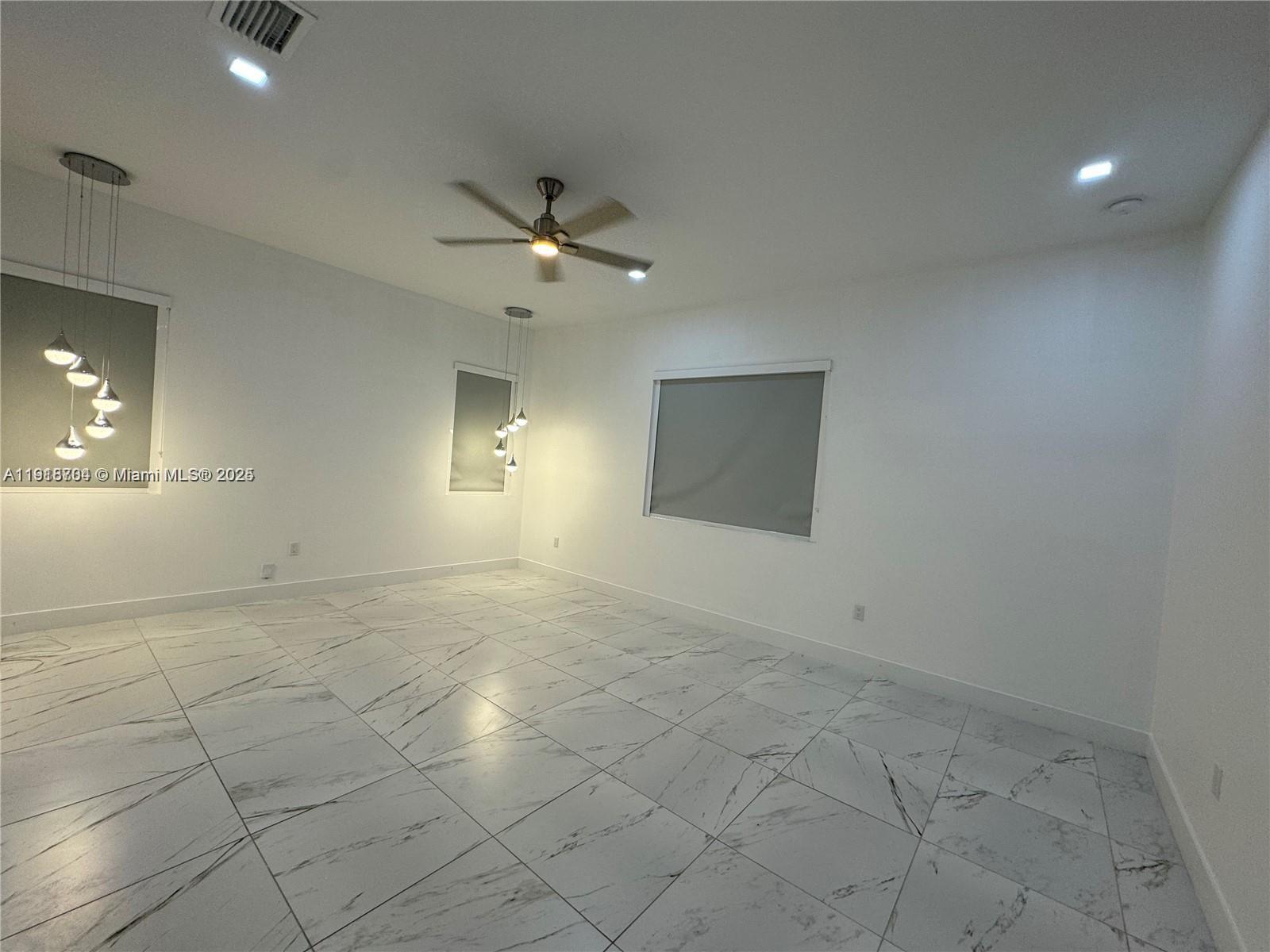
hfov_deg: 102.1
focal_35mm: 14
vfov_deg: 85.7
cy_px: 476
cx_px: 635
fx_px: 514
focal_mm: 2.22
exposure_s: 1/120
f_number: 2.2
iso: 80
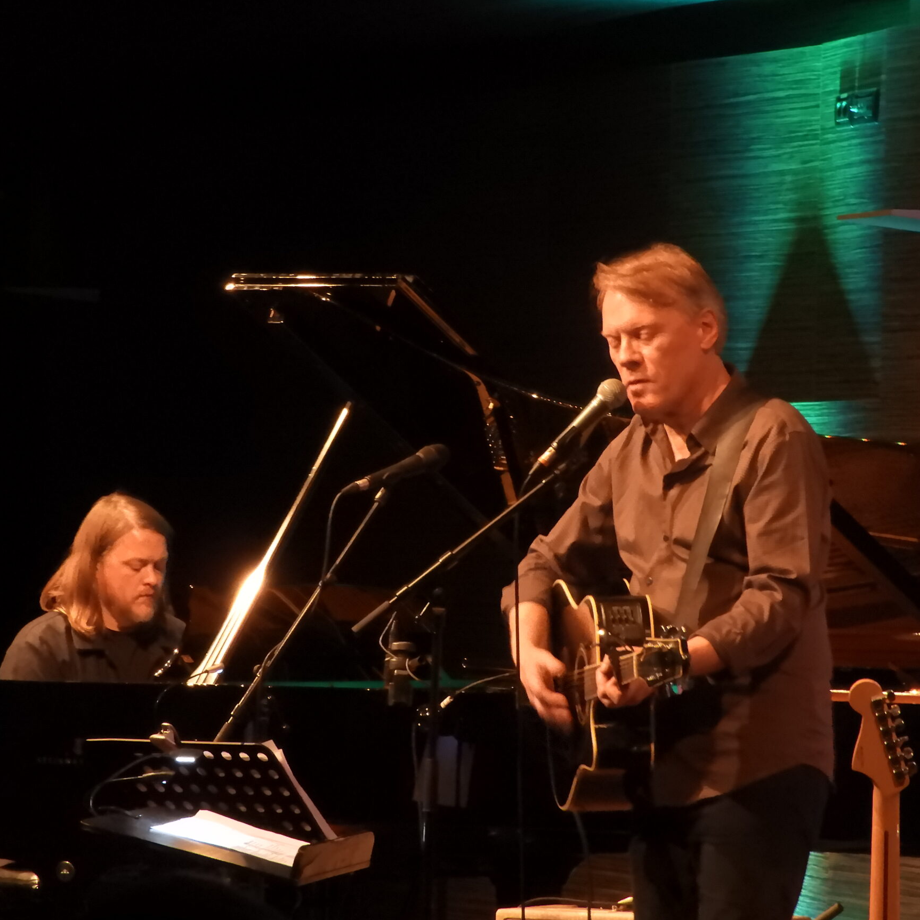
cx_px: 366
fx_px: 7096
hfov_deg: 7.4
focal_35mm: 236
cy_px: 469
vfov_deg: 7.4
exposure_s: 1/15
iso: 1600
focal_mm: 32.2
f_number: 5.3
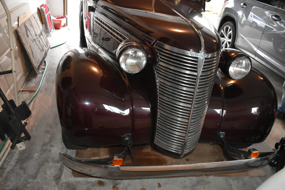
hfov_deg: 61.9
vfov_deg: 43.6
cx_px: 142
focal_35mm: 30
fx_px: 237
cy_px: 95
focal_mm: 20
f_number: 3.8
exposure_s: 1/60
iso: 2800
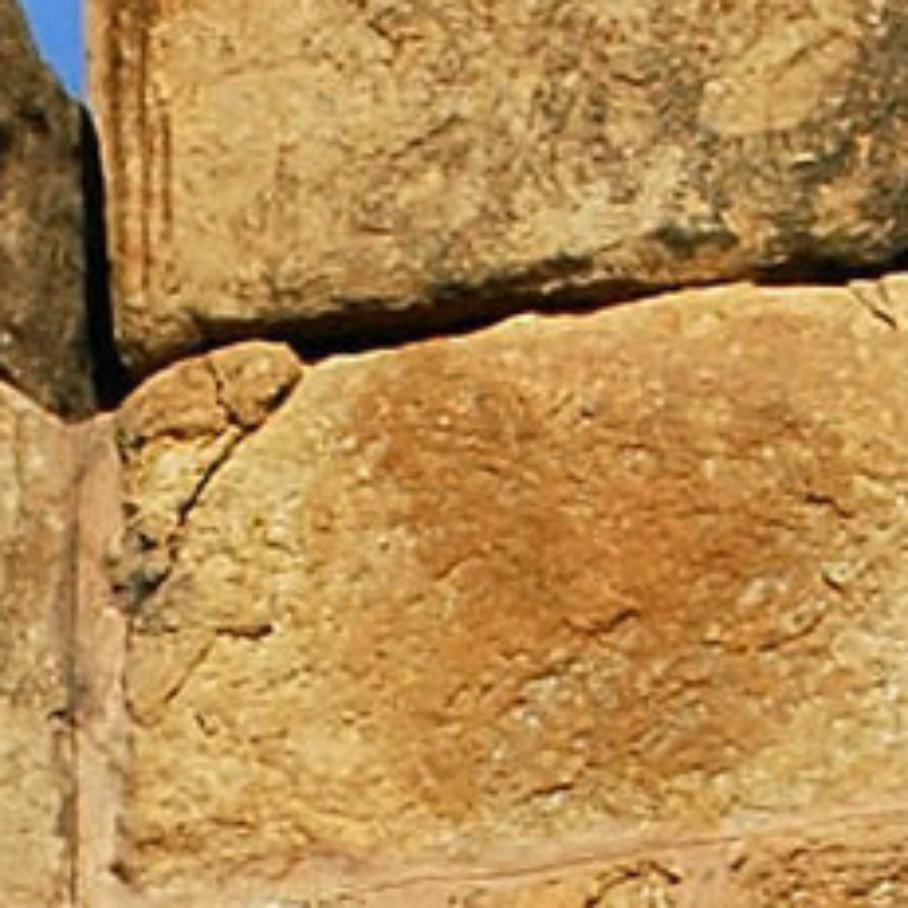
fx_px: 12583
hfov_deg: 4.1
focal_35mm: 424
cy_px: 3805
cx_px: -161
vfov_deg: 3.9
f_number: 10
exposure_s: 1/400
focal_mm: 32
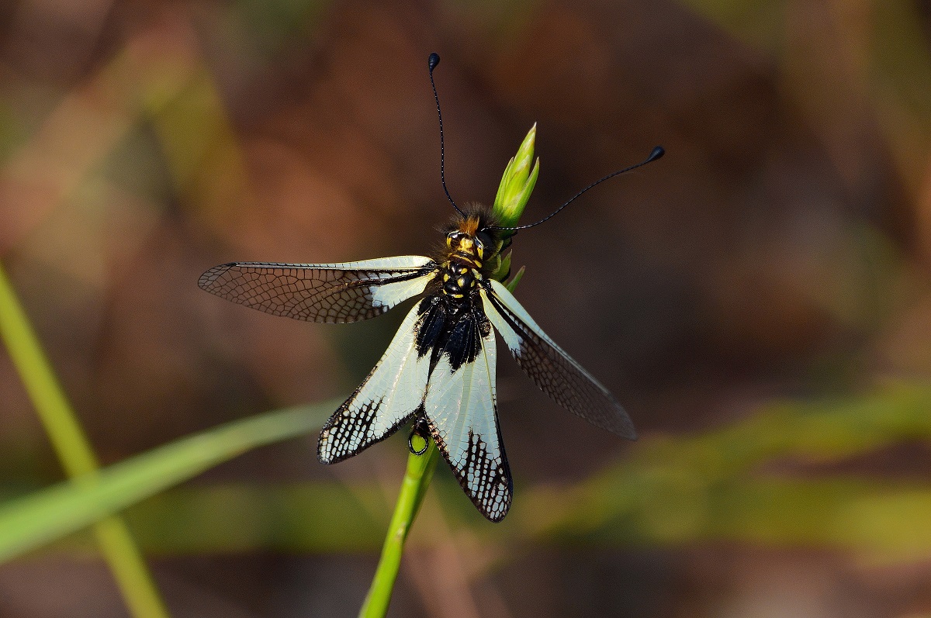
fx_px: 11623
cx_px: 466
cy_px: 309
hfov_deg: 4.6
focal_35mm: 450
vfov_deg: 3.0
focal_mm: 300
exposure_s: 1/200
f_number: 10
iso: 400
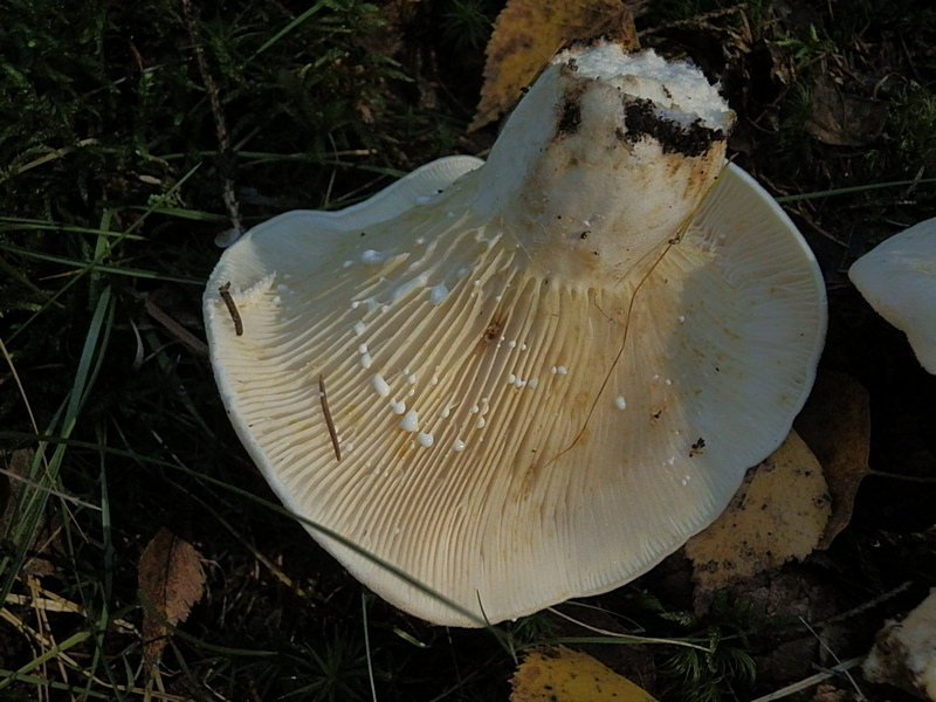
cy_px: 351
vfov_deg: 38.7
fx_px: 1000
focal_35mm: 37
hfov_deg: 50.1
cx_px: 468
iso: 640
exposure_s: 1/320
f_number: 3.9
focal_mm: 6.7
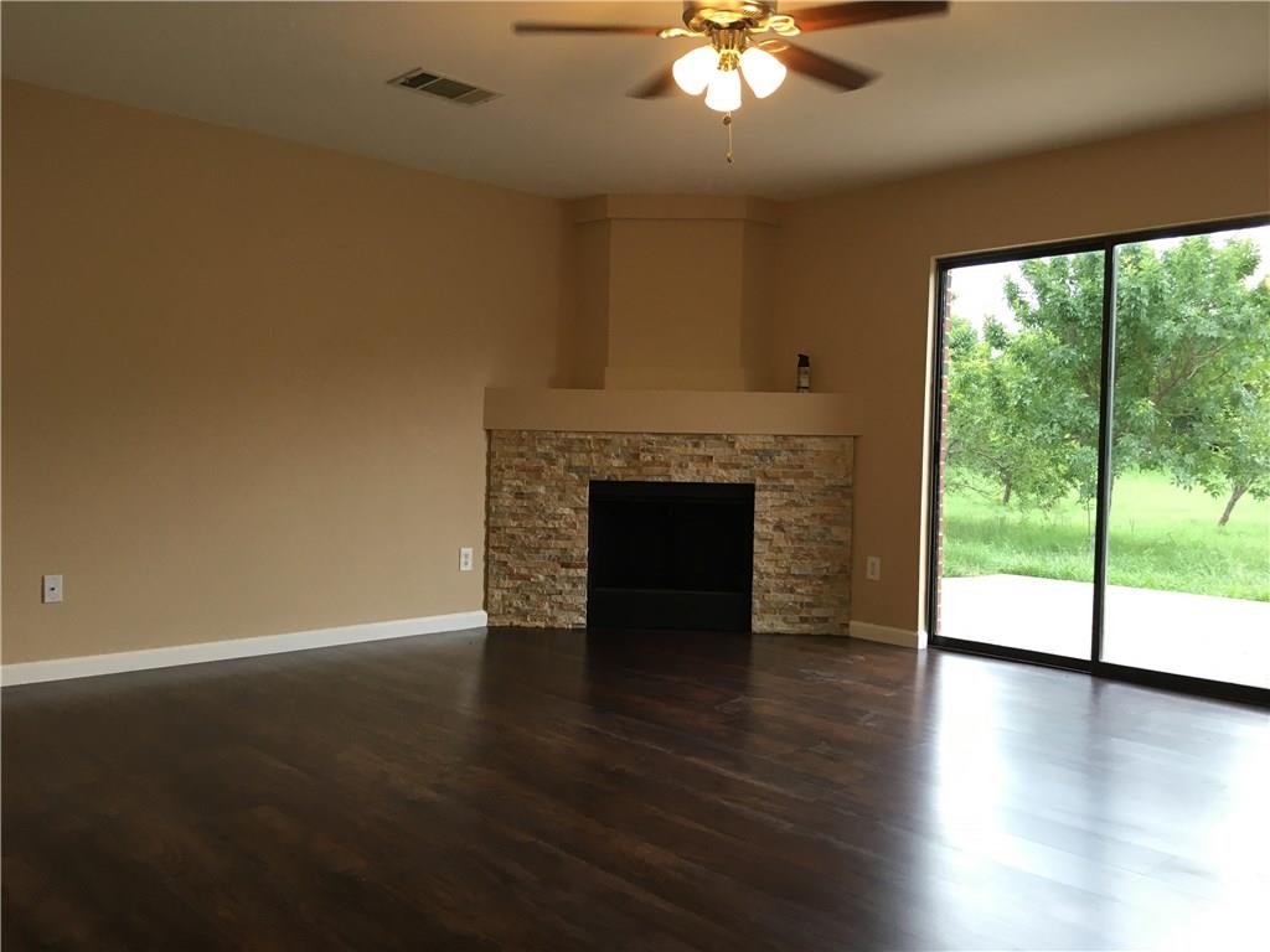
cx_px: 635
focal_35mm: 29
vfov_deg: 48.2
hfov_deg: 61.7
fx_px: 1064
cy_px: 476
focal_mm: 4.15
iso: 32
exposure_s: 1/30
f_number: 2.2
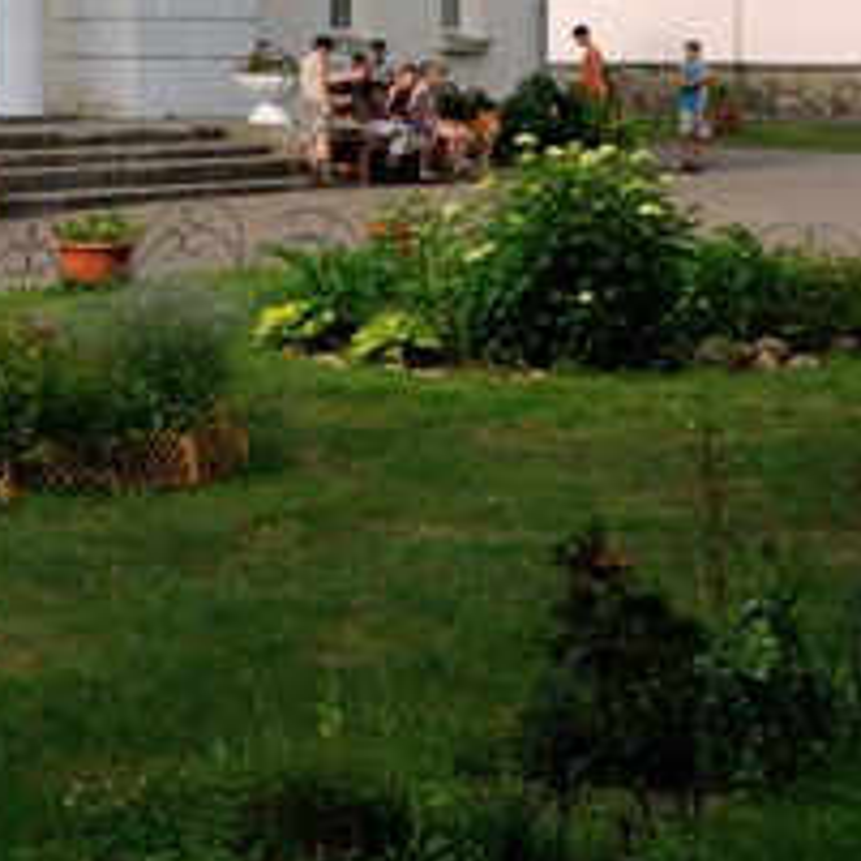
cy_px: -281
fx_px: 3855
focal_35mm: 137
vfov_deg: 12.3
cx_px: -360
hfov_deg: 12.2
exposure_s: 1/320
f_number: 6.3
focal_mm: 24
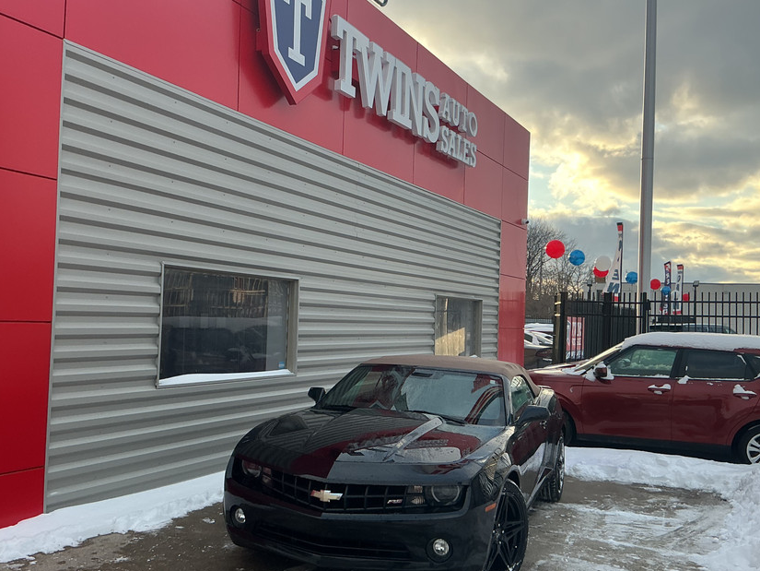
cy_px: 295
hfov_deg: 51.3
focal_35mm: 36
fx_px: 791
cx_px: 350
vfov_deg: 39.7
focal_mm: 3
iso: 25
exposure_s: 1/391
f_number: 1.8
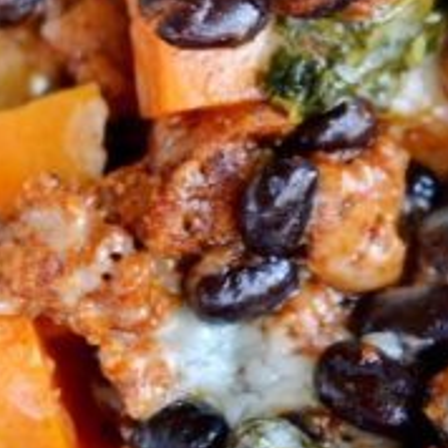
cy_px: 294
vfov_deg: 4.8
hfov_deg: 4.8
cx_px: 503
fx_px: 5359
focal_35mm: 366
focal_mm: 50
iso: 250
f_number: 2.5
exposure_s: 1/60
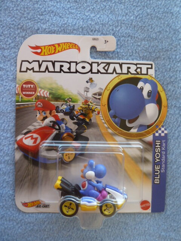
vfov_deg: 69.4
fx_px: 174
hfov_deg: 54.9
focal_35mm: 25
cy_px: 120
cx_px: 90
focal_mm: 4.1
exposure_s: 1/100
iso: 80
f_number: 3.3
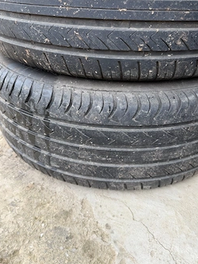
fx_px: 221
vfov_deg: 61.2
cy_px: 107
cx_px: 103
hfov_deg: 48.2
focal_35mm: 29
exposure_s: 1/121
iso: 64
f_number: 1.78
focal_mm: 6.76
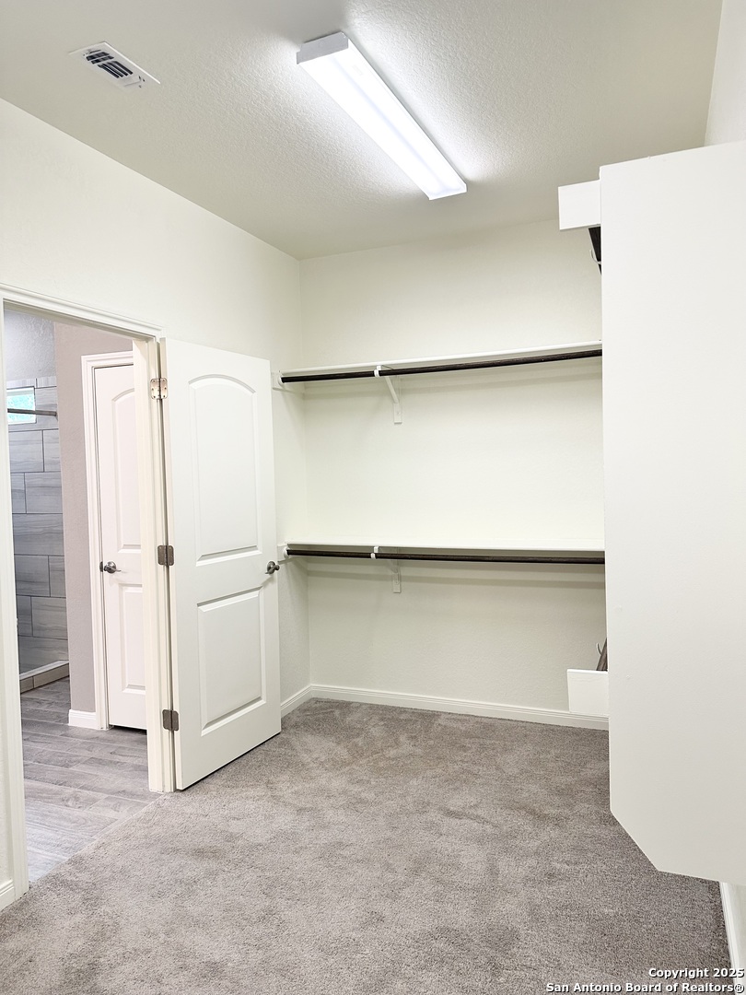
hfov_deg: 56.8
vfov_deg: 71.6
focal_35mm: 24
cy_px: 498
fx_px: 690
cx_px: 373
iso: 160
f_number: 1.78
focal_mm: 6.86
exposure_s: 1/120
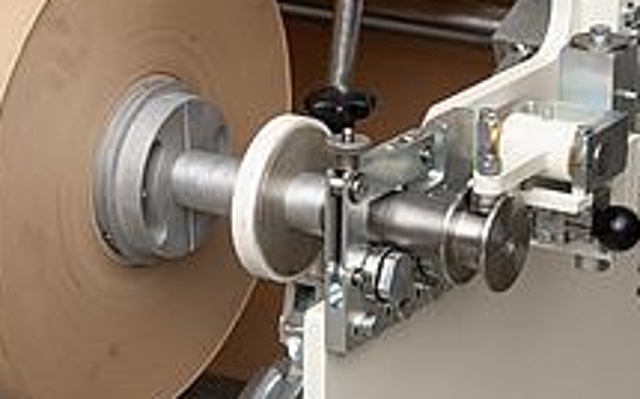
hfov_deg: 14.0
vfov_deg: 8.7
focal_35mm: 150
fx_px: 2614
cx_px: 375
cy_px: 168
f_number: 8
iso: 200
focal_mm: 36
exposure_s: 1/160
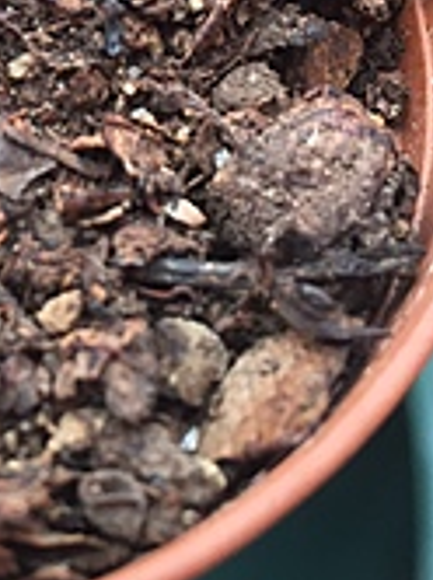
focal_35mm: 84
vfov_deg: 21.6
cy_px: -122
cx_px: -49
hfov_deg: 16.9
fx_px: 1405
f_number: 2.2
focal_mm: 4.15
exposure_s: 1/30
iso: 32
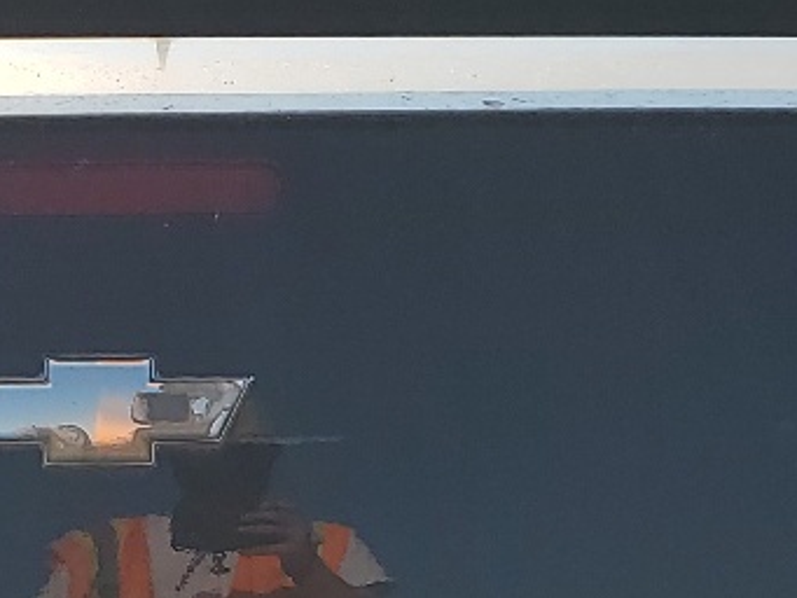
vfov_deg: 12.1
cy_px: 533
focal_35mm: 122
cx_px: 164
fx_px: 2810
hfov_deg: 16.0
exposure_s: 1/3333
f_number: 1.5
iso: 50
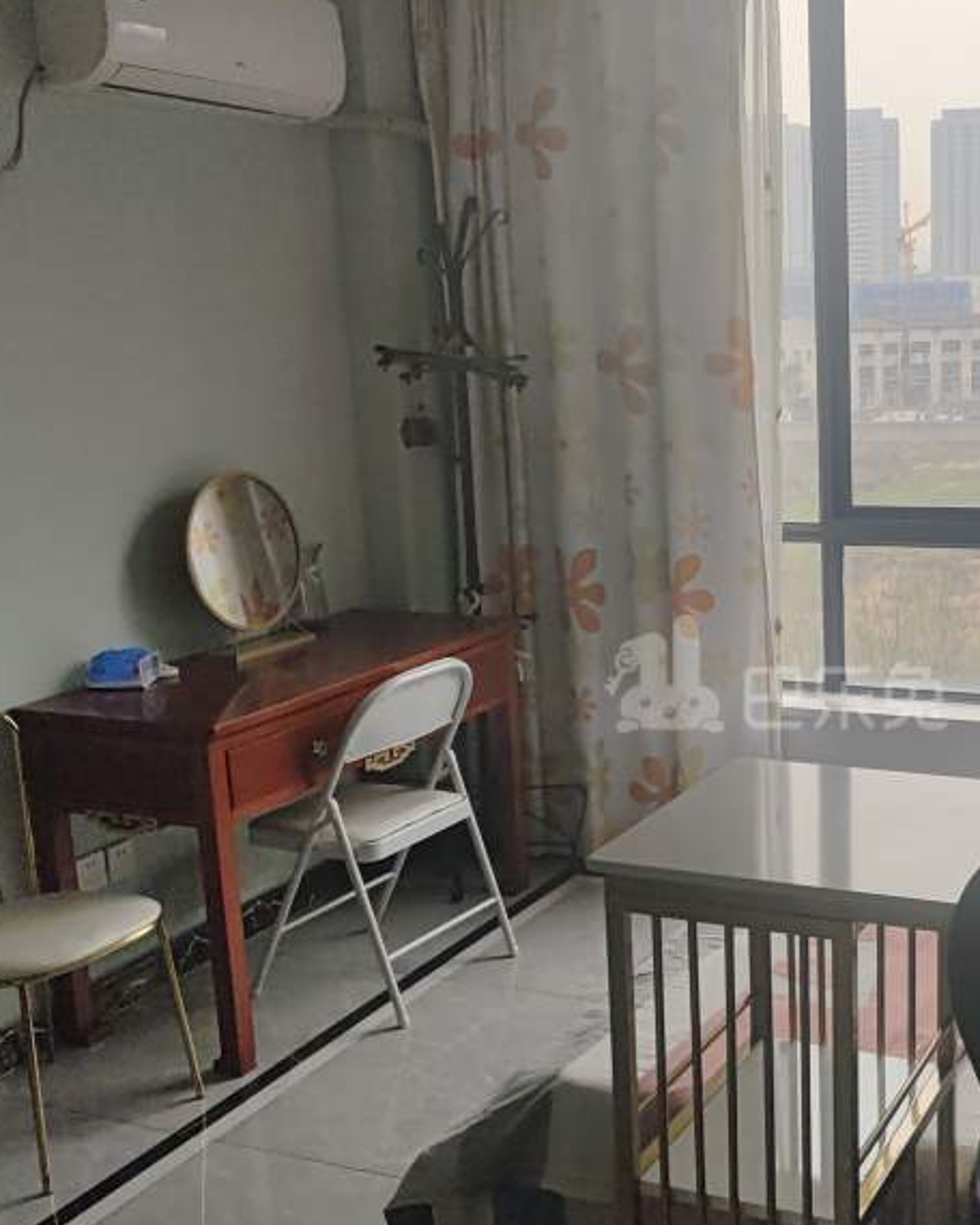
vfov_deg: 43.8
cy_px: 676
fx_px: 1523
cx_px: 776
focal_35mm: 42
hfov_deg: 34.6
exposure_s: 1/118
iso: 166
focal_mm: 5.56
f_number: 1.88
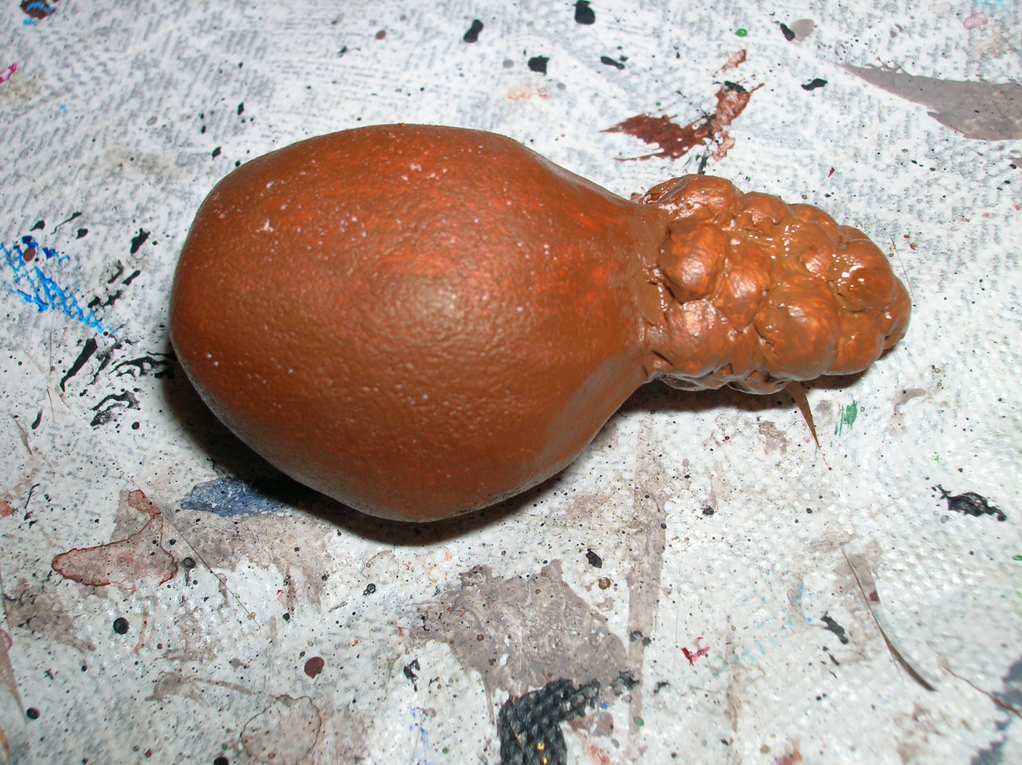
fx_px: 1357
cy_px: 382
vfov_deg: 31.5
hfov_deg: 41.3
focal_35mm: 46
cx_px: 511
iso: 50
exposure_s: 1/60.1
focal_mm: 7.7
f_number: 5.4
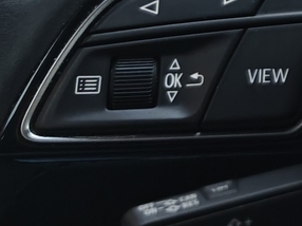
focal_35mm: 116
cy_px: -221
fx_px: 1011
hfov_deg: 14.3
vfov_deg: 11.5
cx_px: 600
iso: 800
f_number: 1.6
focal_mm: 6.06
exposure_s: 1/120
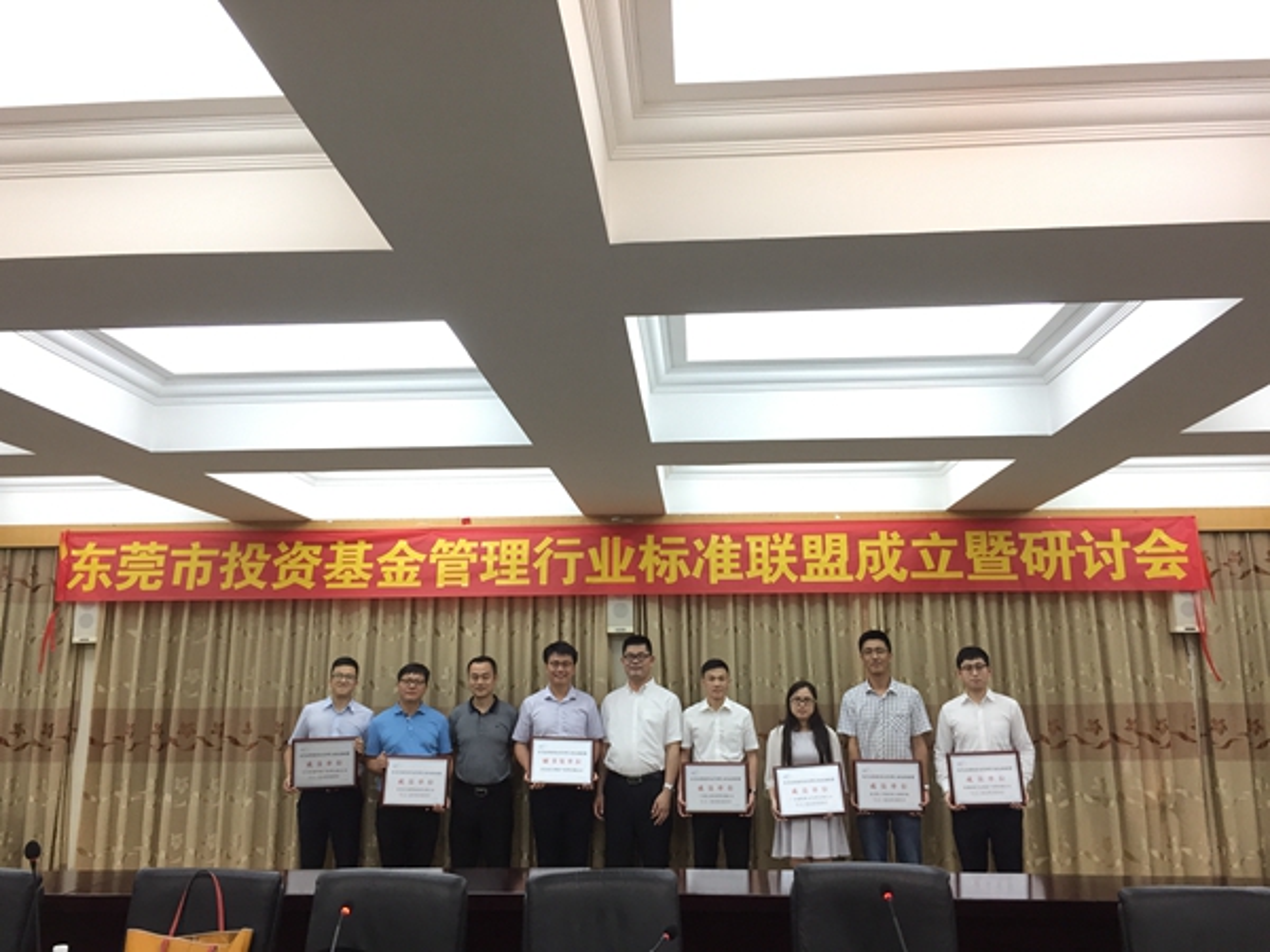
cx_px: 635
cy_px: 476
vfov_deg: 48.2
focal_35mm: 29
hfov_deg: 61.7
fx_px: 1064
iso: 100
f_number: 2.2
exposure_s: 1/33
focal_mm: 4.15
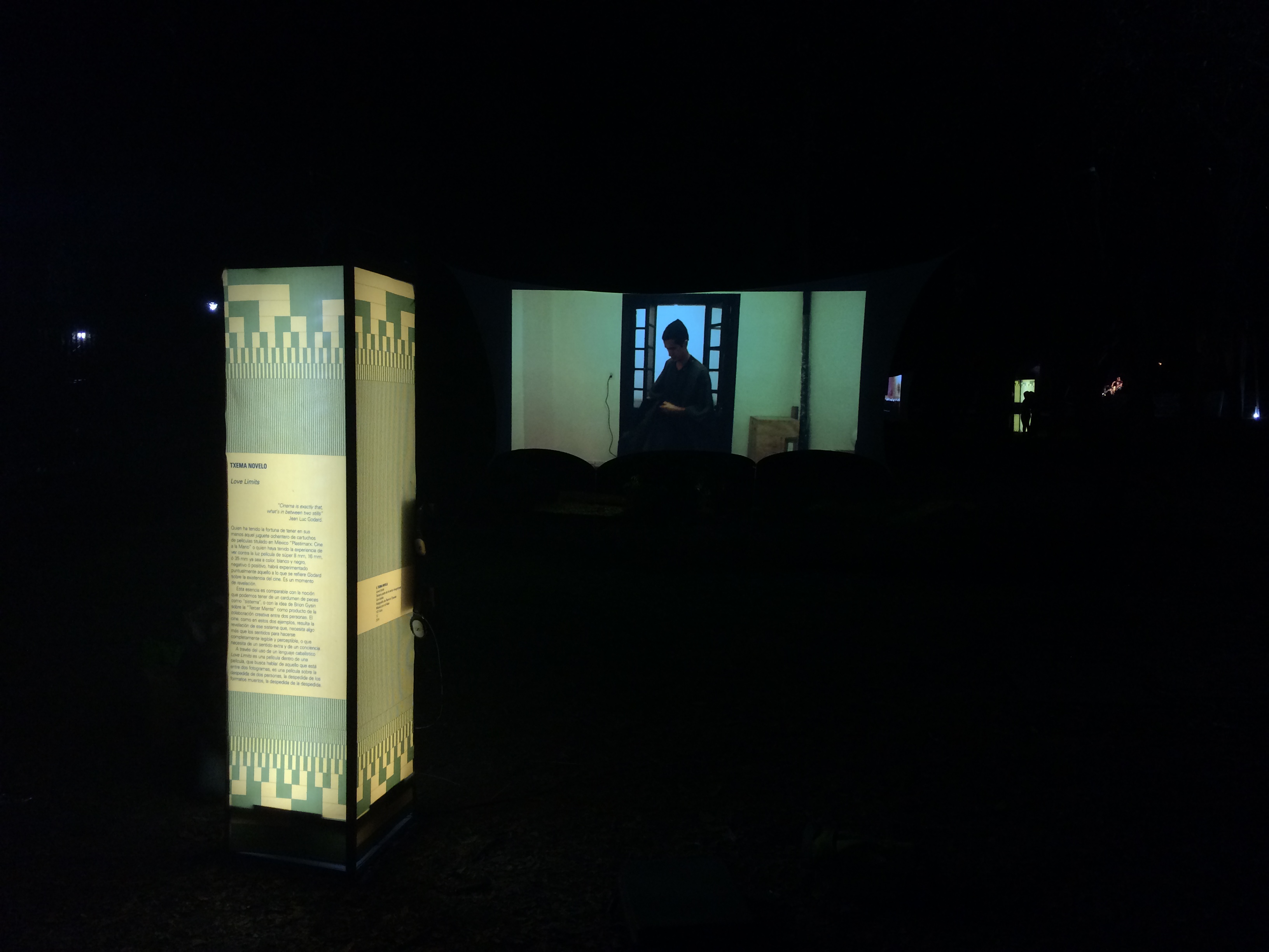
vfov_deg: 48.2
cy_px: 476
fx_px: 1063
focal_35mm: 29
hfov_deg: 61.7
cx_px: 634
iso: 100
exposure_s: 1/30
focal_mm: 4.15
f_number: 2.2
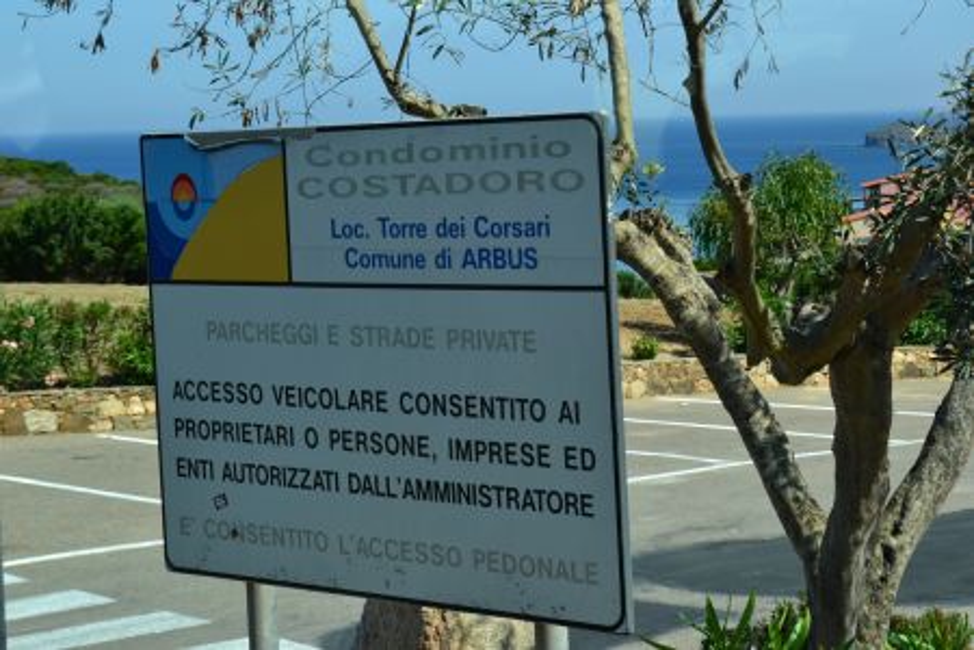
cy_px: 325
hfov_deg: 24.6
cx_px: 487
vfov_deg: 16.6
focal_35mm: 82
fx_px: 2232
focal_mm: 55
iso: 400
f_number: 10
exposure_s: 1/320
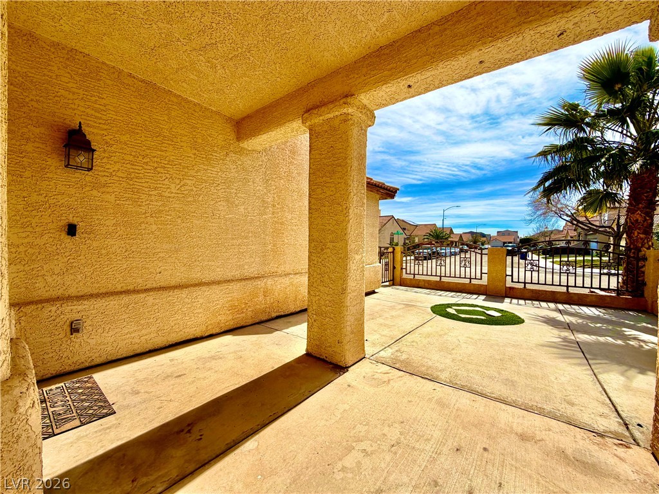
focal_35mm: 14
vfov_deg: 85.7
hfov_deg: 102.1
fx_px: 267
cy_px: 247
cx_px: 330
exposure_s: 1/1534
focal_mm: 2.22
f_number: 2.2
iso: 20
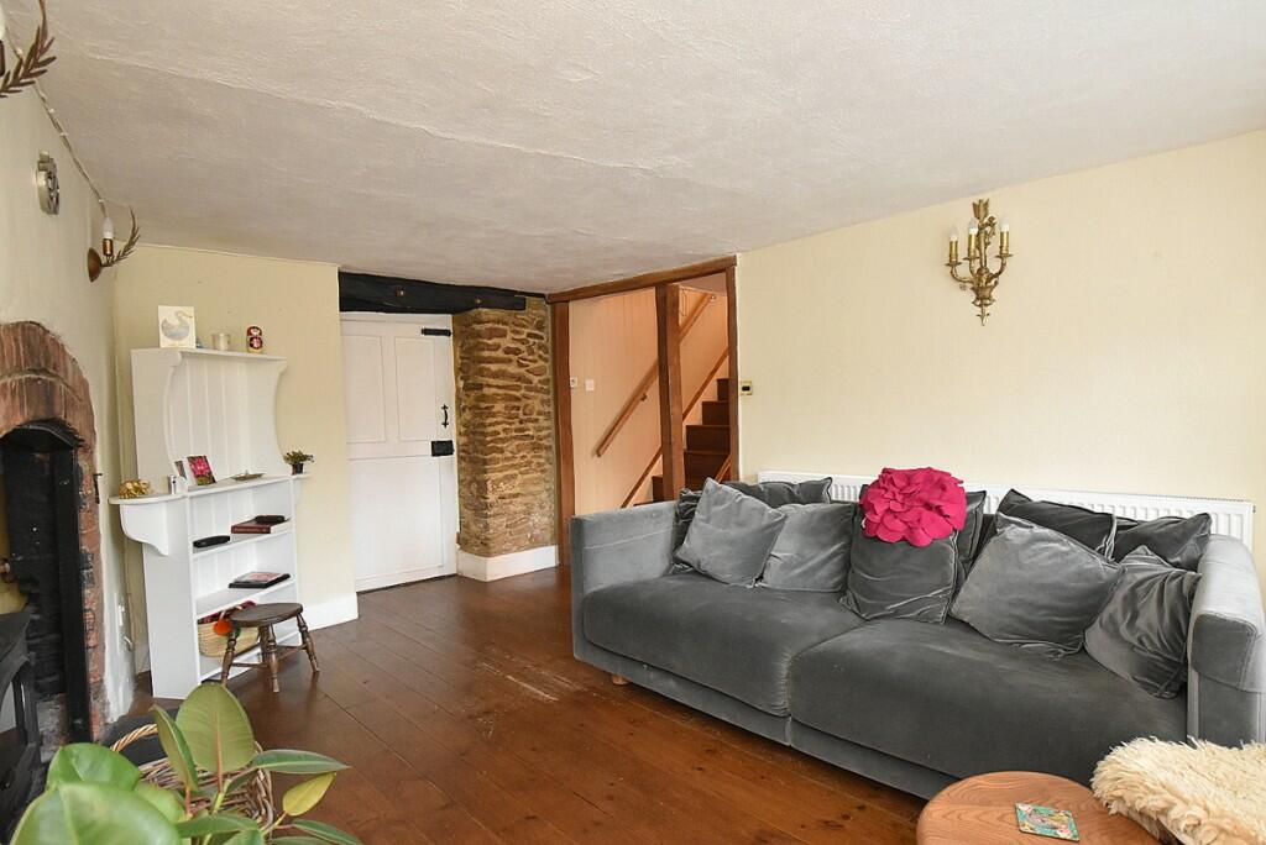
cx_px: 633
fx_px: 633
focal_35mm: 18
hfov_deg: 90.0
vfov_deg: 67.5
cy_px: 422
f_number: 4
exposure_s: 1/60
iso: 2200
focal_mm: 12
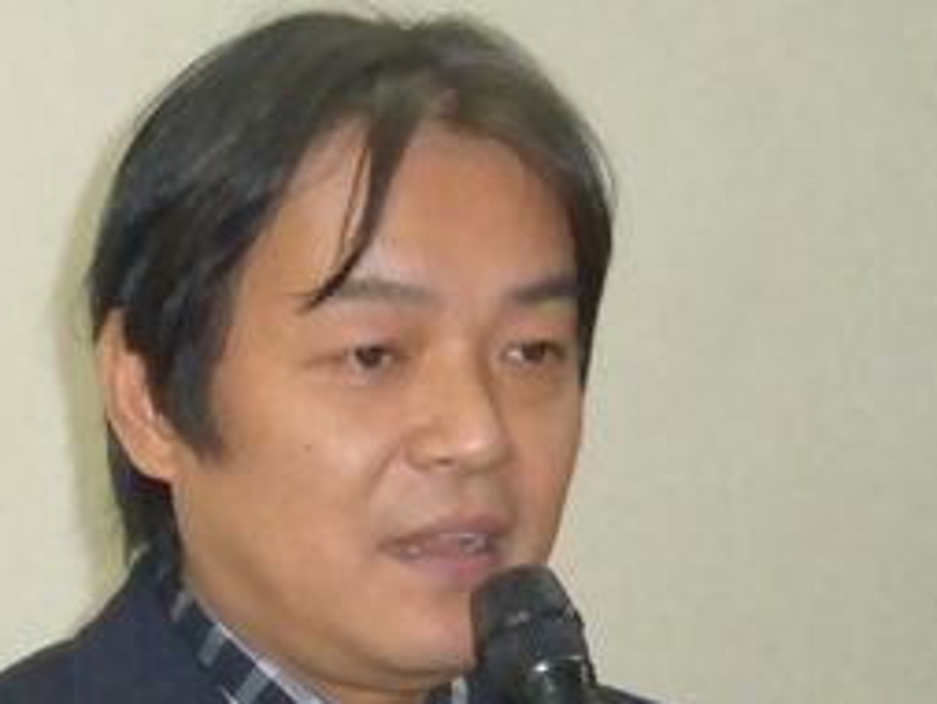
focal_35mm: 162
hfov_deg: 11.9
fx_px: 4387
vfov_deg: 9.0
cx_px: -193
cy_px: 1037
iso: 500
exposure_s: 1/125
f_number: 3.9
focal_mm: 6.9
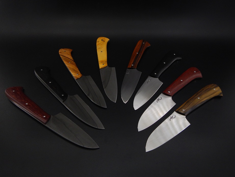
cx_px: 118
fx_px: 190
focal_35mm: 28
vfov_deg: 49.8
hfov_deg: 63.4
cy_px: 88
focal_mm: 5
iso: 280
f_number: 3.9
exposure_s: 1/30
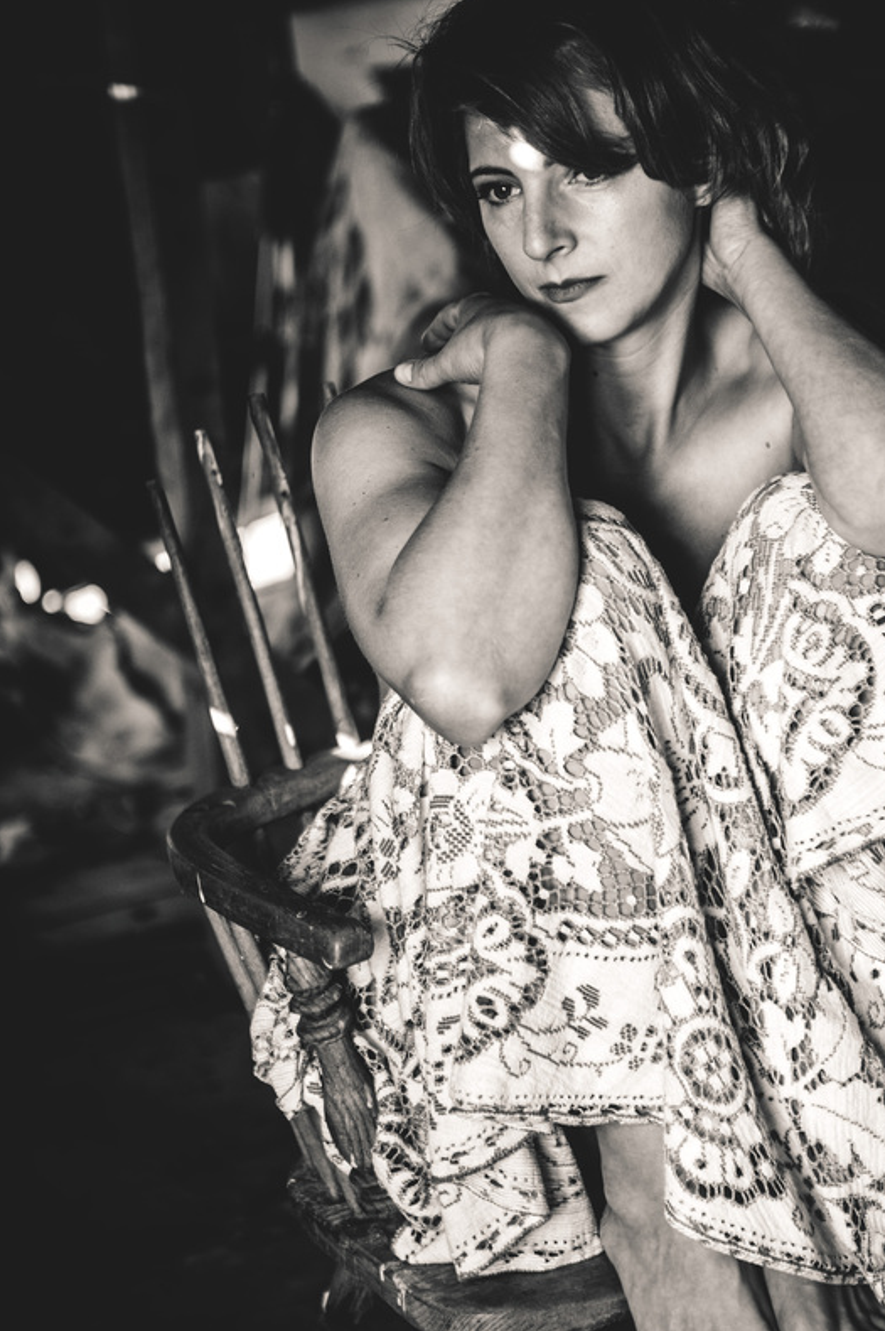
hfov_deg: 15.9
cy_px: 725
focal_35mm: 86
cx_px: 537
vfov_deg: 23.7
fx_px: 3175
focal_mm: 70
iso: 800
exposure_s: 1/320
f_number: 2.8
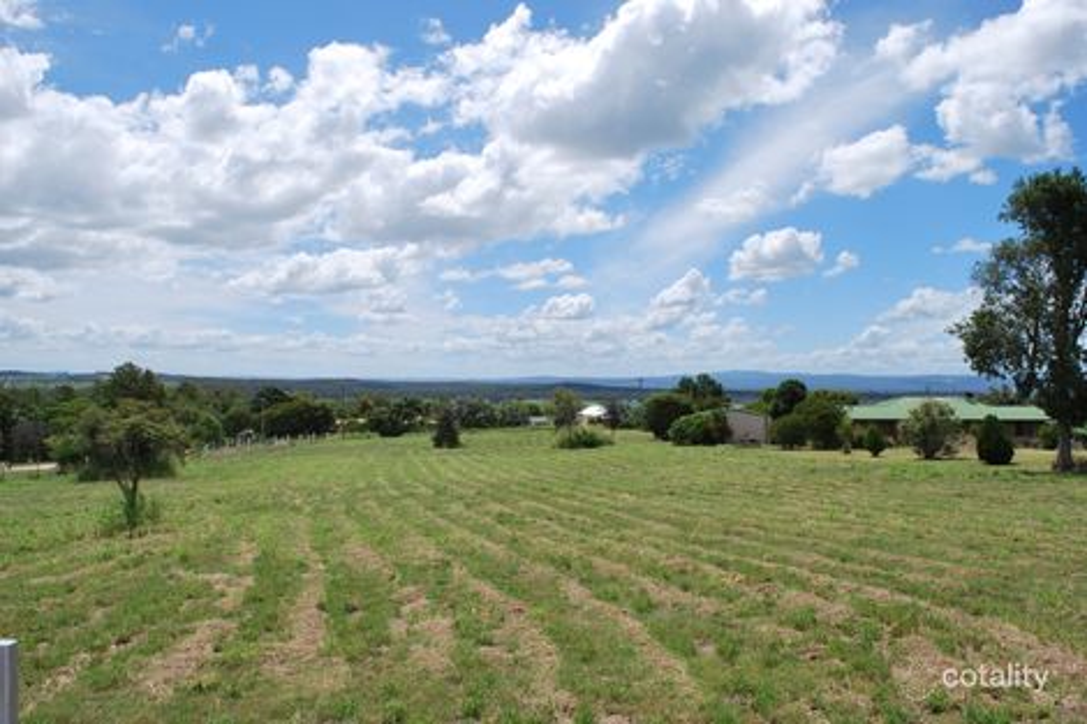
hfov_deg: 67.4
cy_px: 362
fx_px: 815
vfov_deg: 47.9
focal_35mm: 27
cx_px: 544
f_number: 10
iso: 100
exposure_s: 1/320
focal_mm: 18
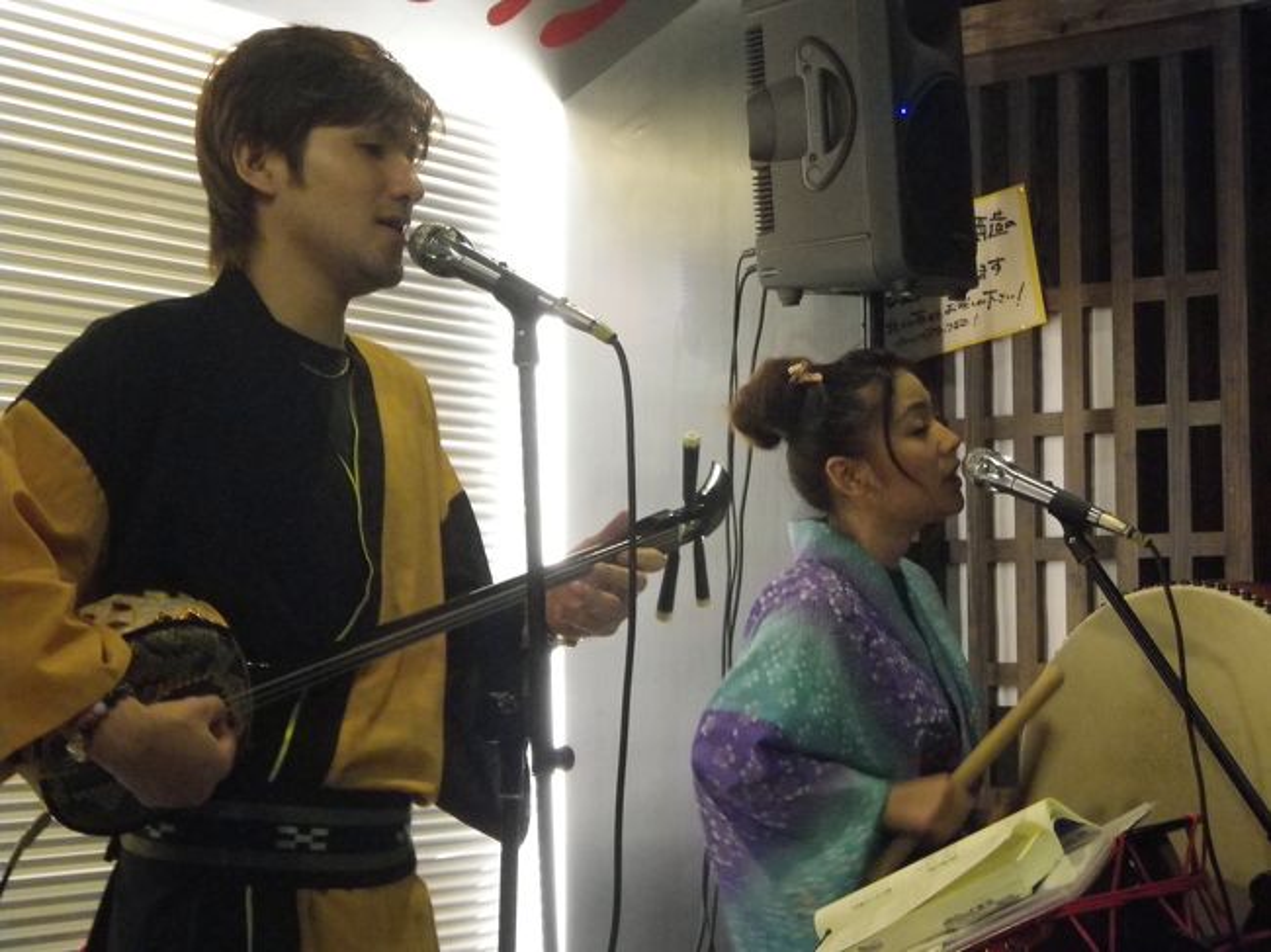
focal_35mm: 62
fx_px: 2276
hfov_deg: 31.2
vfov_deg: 23.6
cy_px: 476
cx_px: 636
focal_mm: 11.1
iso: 800
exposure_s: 1/25
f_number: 4.6
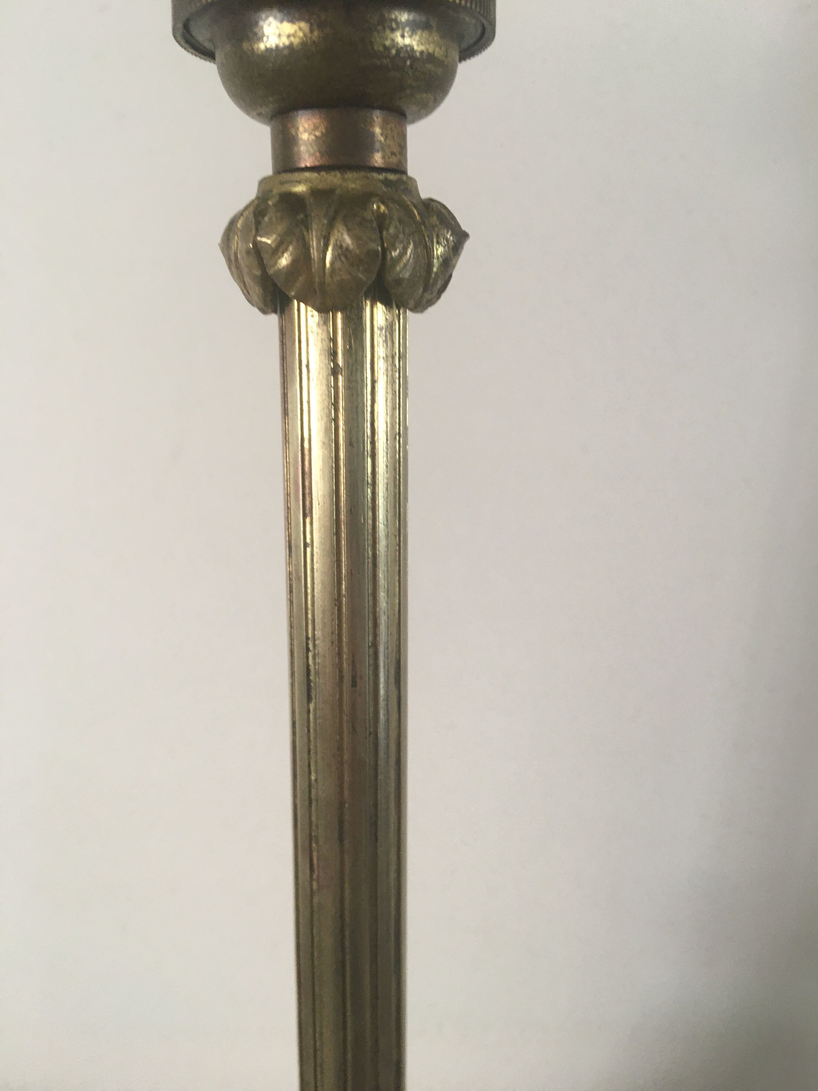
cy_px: 546
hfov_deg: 48.2
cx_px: 409
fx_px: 914
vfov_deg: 61.7
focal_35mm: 29
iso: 50
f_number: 2.2
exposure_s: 1/33
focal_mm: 4.15
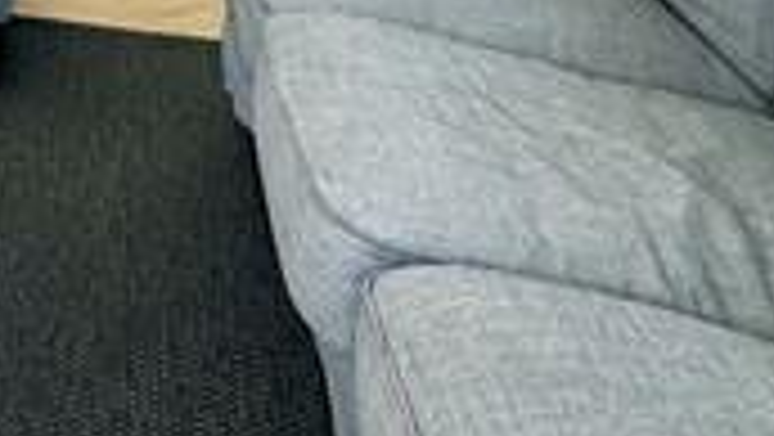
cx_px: -306
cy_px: -791
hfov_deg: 24.7
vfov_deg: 11.6
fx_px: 1458
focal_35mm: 71
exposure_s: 1/100
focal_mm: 2.22
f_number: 2.2
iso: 40
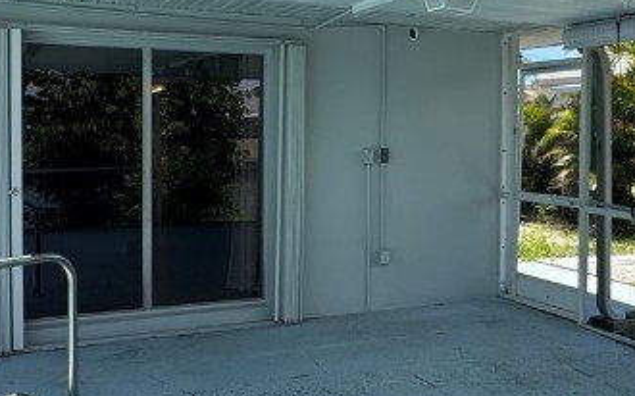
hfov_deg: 43.1
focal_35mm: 46
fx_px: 796
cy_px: 158
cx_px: 406
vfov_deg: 27.9
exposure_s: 1/693
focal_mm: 2.22
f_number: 2.2
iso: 40
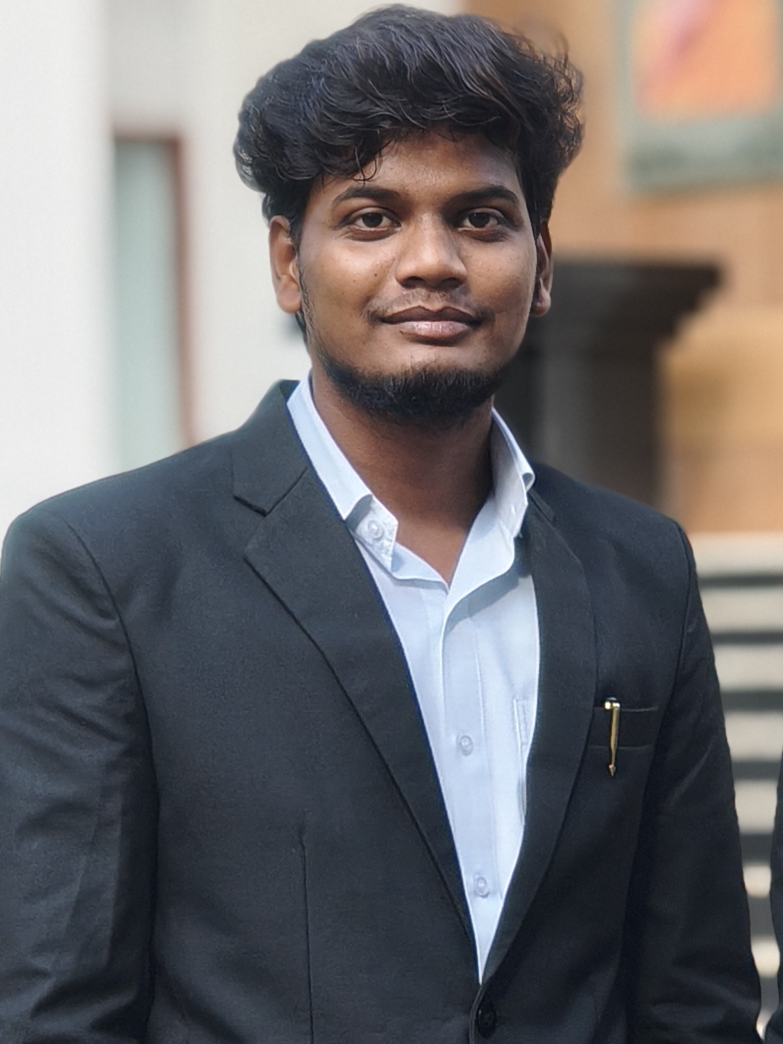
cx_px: 392
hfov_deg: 21.0
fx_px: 2111
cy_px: 522
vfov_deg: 27.8
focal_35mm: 70
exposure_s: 1/167
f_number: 2.8
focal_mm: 7.1
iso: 50
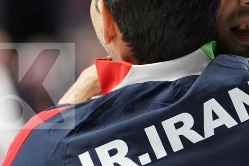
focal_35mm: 582
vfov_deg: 2.4
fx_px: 4026
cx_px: 191
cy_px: 86
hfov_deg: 3.5
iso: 2500
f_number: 2.8
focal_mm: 170
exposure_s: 1/1000
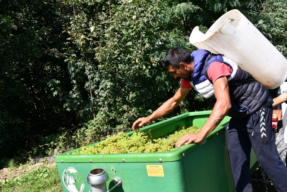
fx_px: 287
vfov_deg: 36.9
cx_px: 144
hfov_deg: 53.1
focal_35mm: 36
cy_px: 96
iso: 200
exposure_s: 1/250
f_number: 8
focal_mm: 24
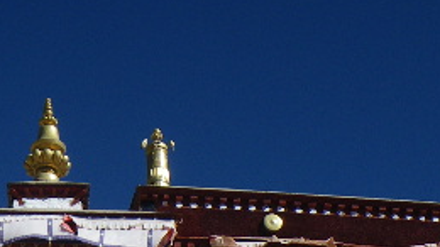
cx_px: 42
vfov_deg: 11.9
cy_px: 443
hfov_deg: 22.1
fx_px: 1096
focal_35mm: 94
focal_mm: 5
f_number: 4.2
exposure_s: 1/500
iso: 50
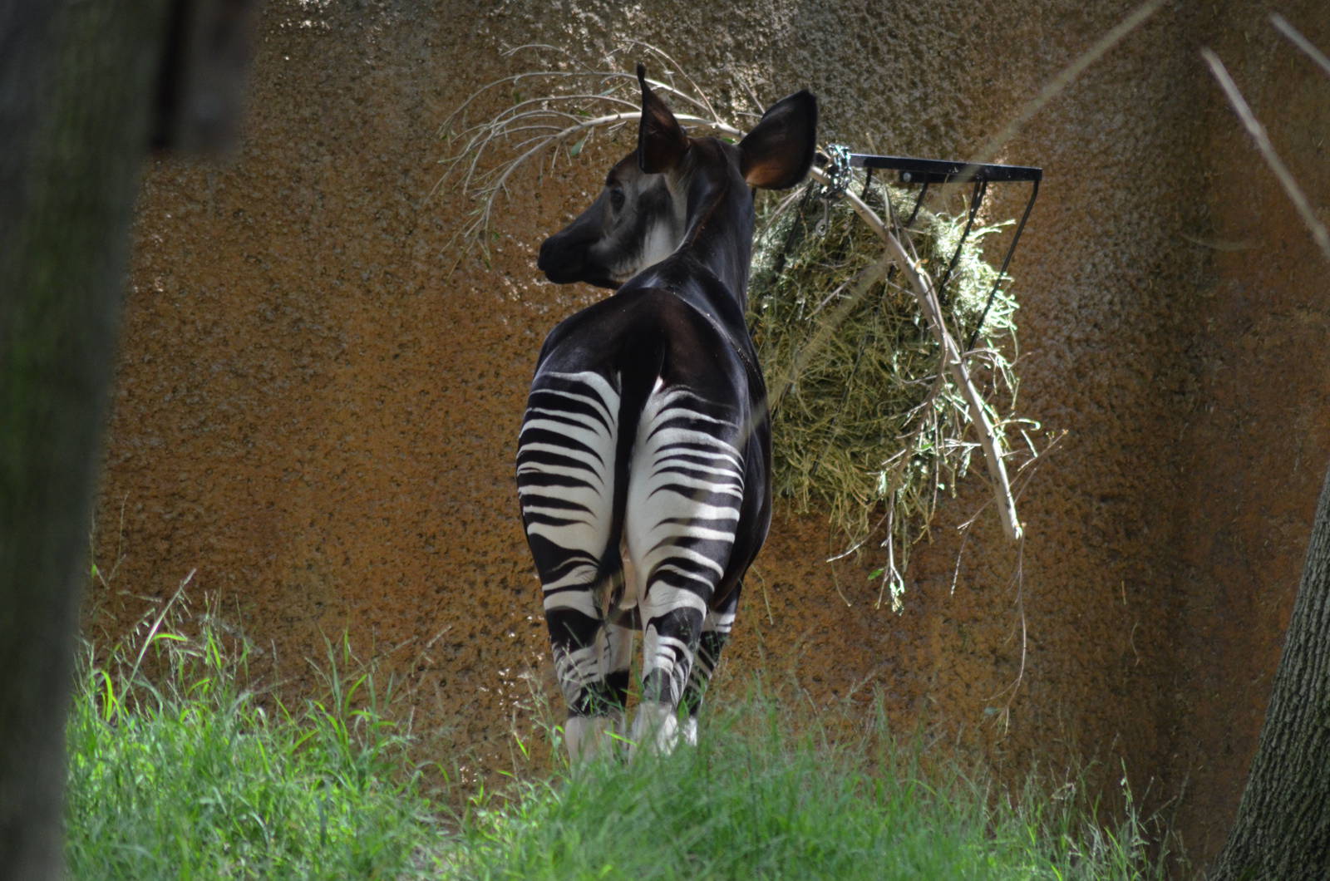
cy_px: 440
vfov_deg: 3.0
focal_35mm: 450
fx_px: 16592
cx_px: 665
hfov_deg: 4.6
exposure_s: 1/500
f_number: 5.6
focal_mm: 300
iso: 1400
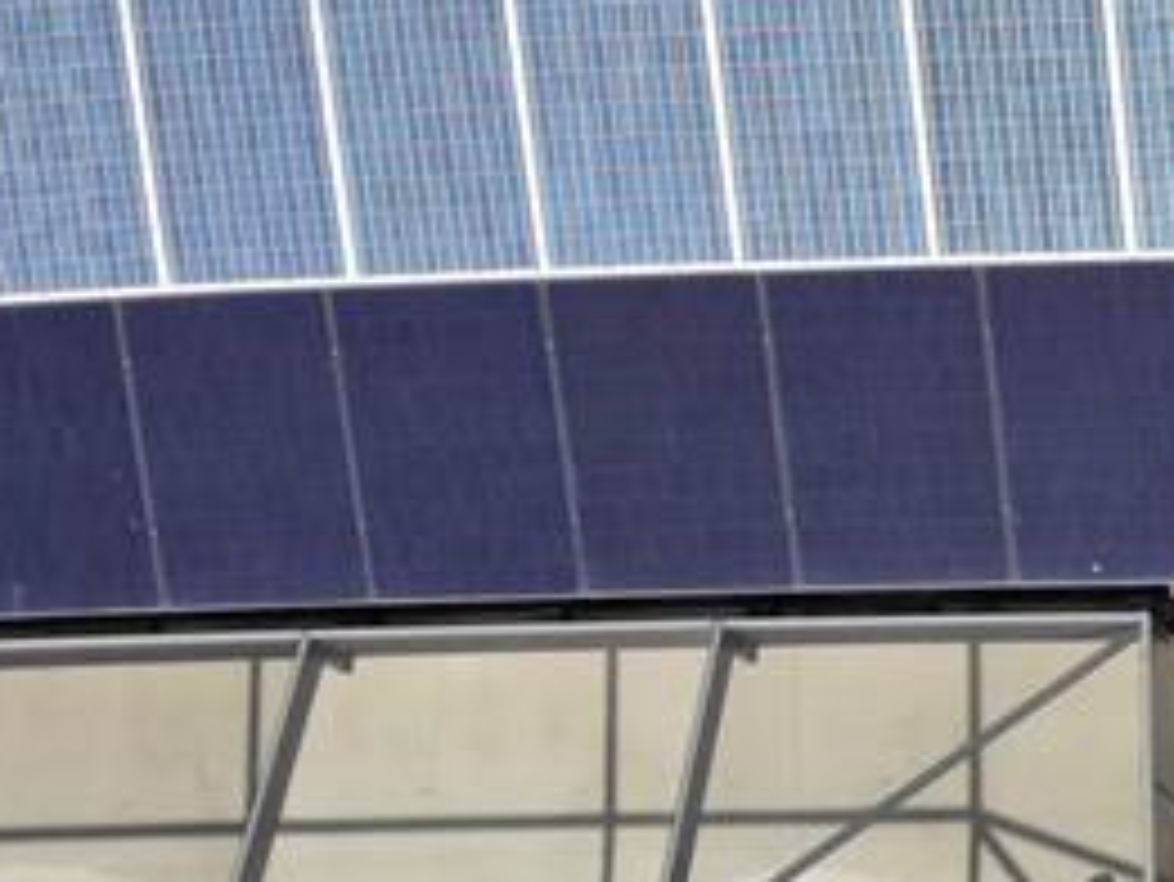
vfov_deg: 14.8
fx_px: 3189
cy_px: 1253
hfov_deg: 17.5
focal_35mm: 94
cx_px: 2029
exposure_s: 1/535
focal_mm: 4.5
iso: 100
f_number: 2.8
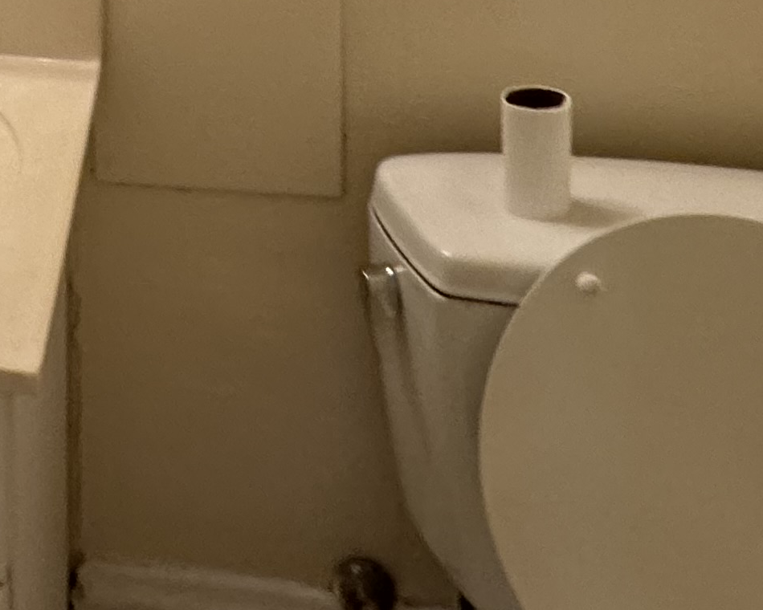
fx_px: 1310
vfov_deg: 20.3
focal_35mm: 58
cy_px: -429
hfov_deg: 29.7
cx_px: -47
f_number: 2.2
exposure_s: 1/60
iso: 200
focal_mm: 2.22
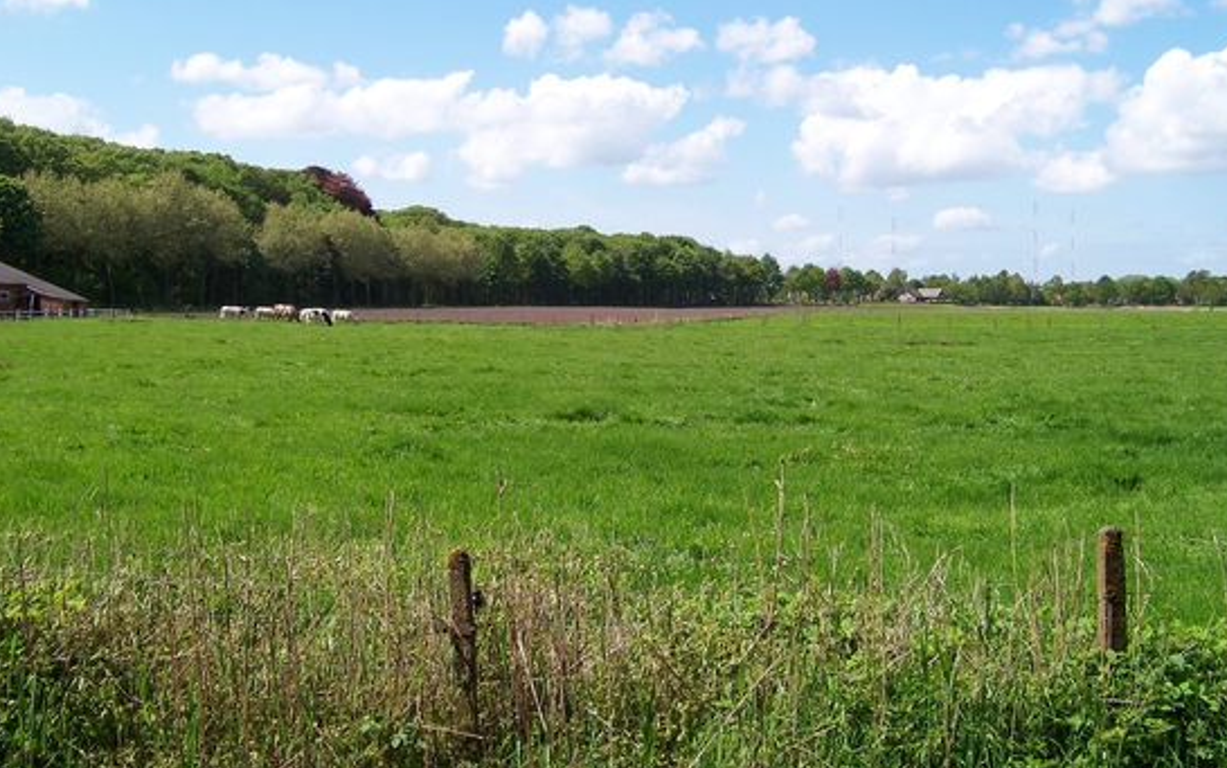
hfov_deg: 47.1
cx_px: 666
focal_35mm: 42
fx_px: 1405
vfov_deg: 30.5
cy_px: 306
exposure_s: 1/800
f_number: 2.8
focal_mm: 5.85
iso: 64
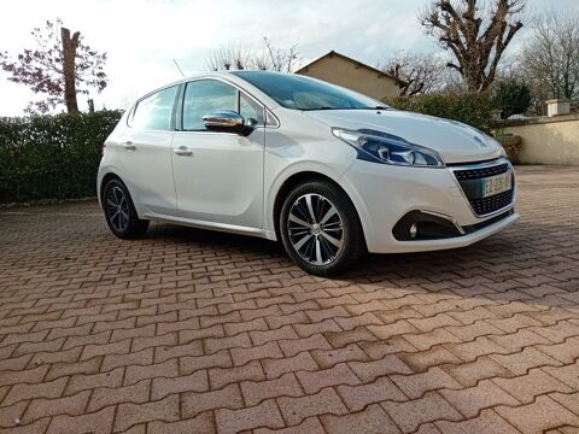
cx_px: 290
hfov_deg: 63.4
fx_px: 468
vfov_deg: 49.7
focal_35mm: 28
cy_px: 217
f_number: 2.8
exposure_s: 1/602
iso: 100
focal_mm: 3.38
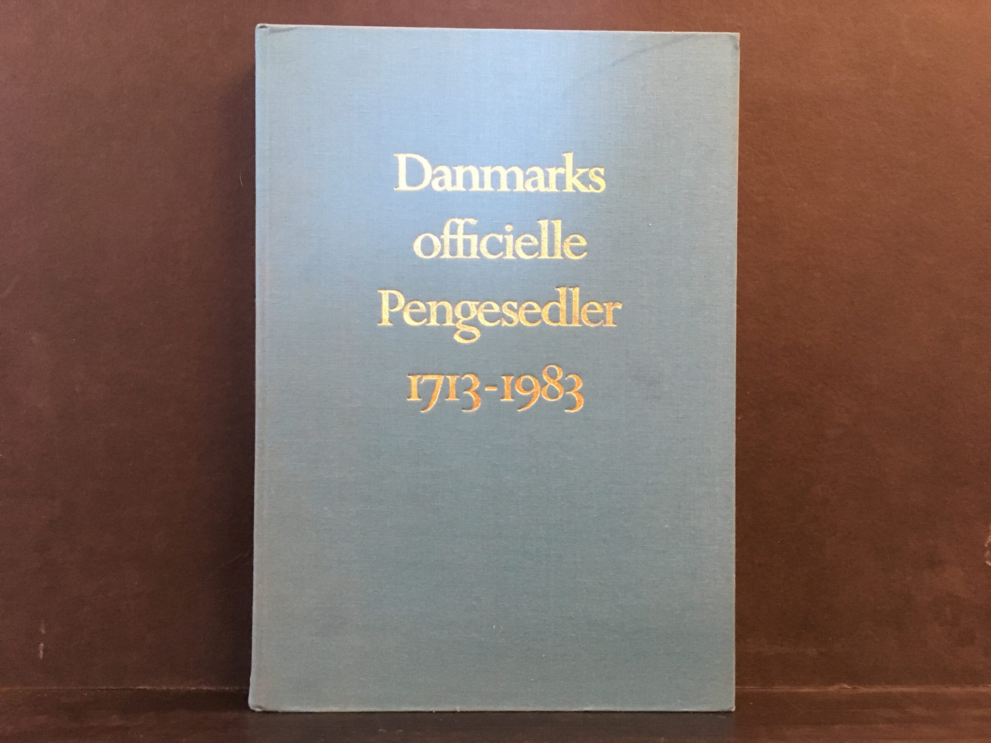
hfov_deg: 61.7
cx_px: 496
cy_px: 372
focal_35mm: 29
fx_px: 830
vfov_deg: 48.2
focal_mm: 4.15
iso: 250
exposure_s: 1/17
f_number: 2.2
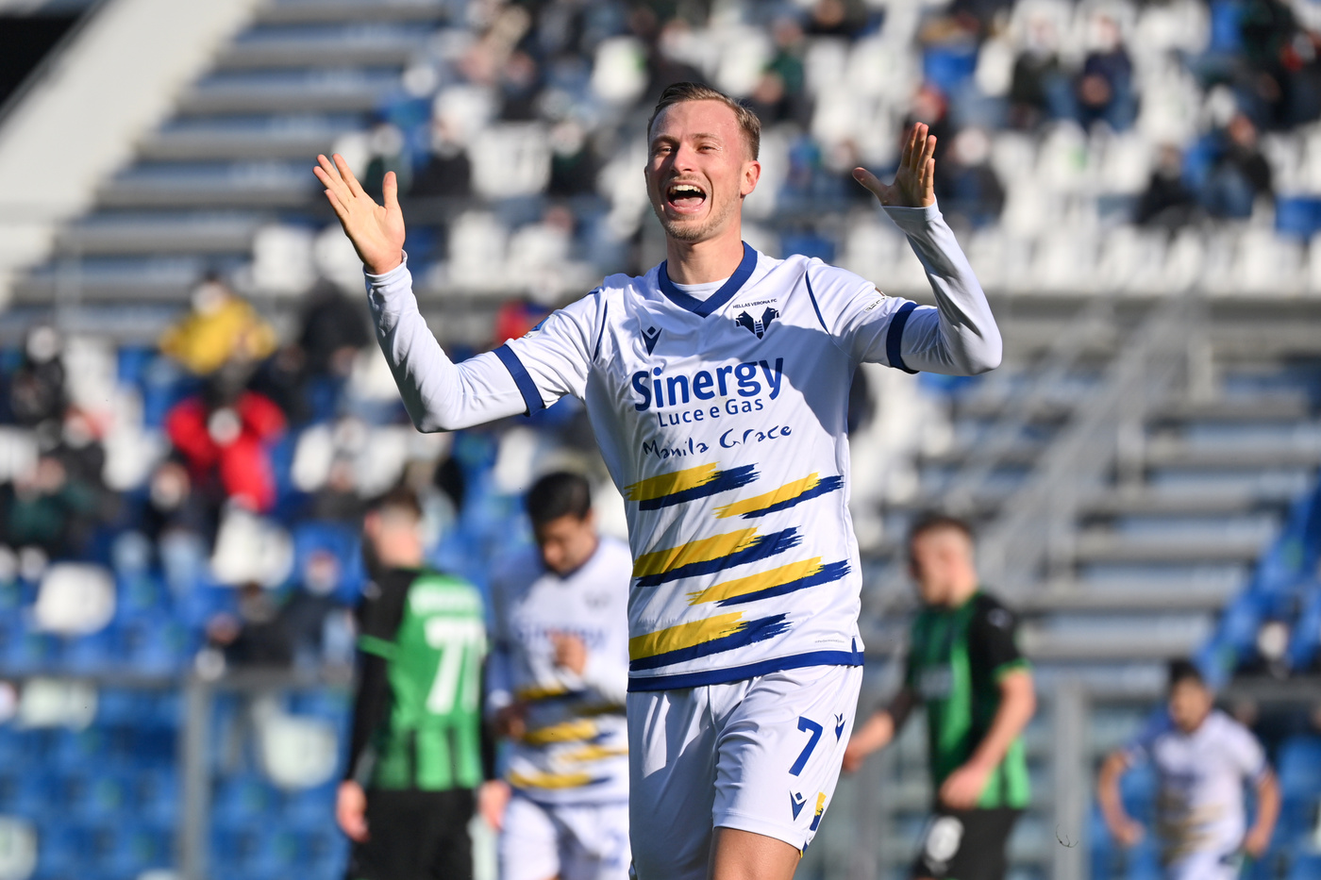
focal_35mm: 240
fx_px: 8805
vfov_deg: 5.7
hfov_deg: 8.6
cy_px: 440
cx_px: 660
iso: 125
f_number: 4
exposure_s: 1/3200
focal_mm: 240
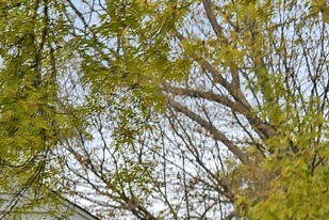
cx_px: -439
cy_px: 320
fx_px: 1727
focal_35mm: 189
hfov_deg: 9.7
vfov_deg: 7.2
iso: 200
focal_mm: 24
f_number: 8
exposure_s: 1/1250
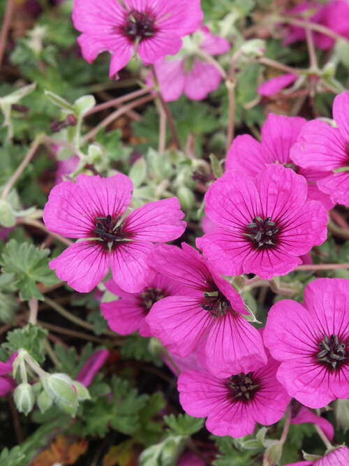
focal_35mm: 165
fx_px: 2219
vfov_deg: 12.0
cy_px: 233
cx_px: 174
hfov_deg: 9.0
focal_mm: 41.71
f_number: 6.7
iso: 100
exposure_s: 1/125
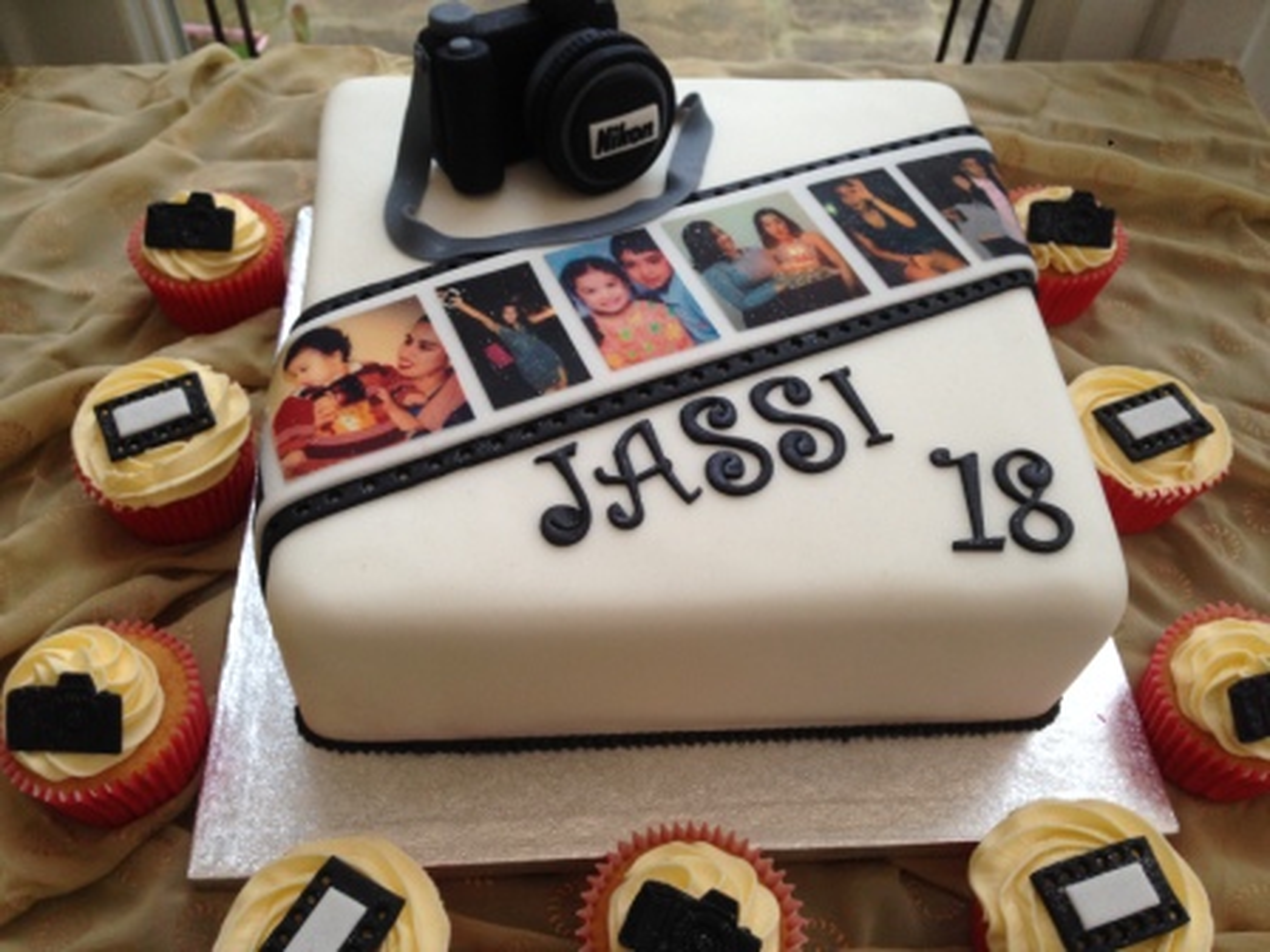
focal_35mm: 33
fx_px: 1211
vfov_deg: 42.9
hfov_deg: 55.4
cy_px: 476
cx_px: 635
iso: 80
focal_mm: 4.12
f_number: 2.4
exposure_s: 1/20
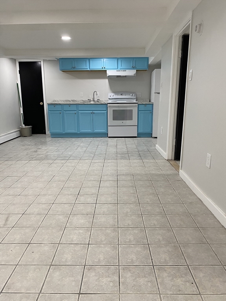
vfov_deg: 67.3
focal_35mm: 26
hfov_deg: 53.1
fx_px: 226
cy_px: 150
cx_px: 113
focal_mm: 4.25
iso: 80
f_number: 1.8
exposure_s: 1/60
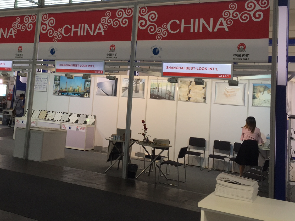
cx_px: 116
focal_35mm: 42
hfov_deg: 44.5
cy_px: 67
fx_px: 358
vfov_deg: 33.9
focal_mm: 4.15
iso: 40
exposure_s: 1/100
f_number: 2.2
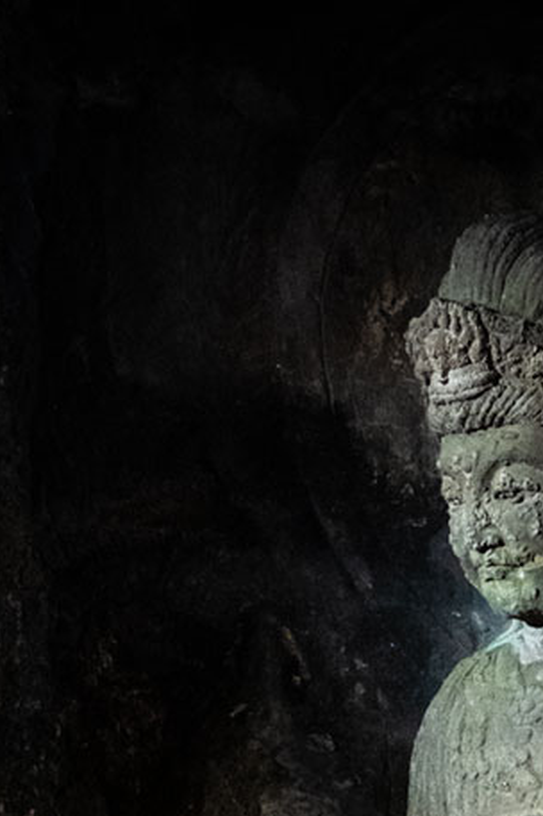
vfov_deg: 15.4
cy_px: 1200
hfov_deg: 11.0
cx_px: 420
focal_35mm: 124
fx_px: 2808
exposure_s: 1/80
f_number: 2.8
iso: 4000
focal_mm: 26.2
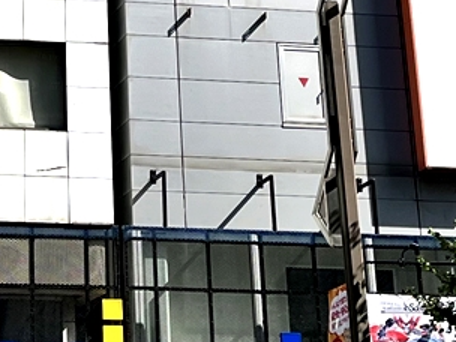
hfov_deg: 14.2
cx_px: -10
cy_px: -302
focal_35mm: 137
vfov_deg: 10.1
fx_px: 1805
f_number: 1.6
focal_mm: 5.1
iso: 50
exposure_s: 1/3521
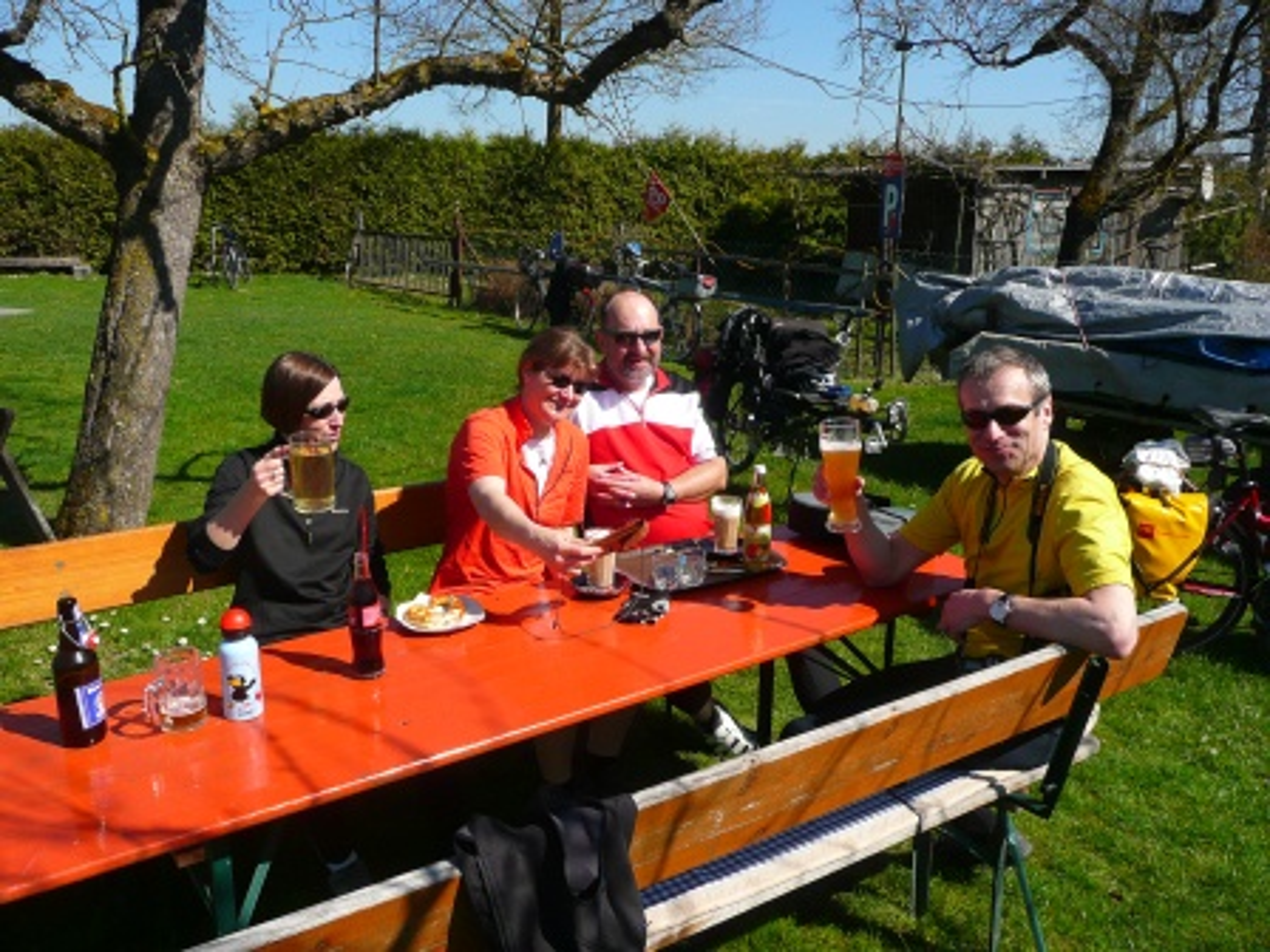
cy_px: 476
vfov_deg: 49.7
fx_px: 1027
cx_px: 635
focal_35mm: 28
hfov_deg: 63.4
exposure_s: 1/200
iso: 100
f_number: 8
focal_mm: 4.6
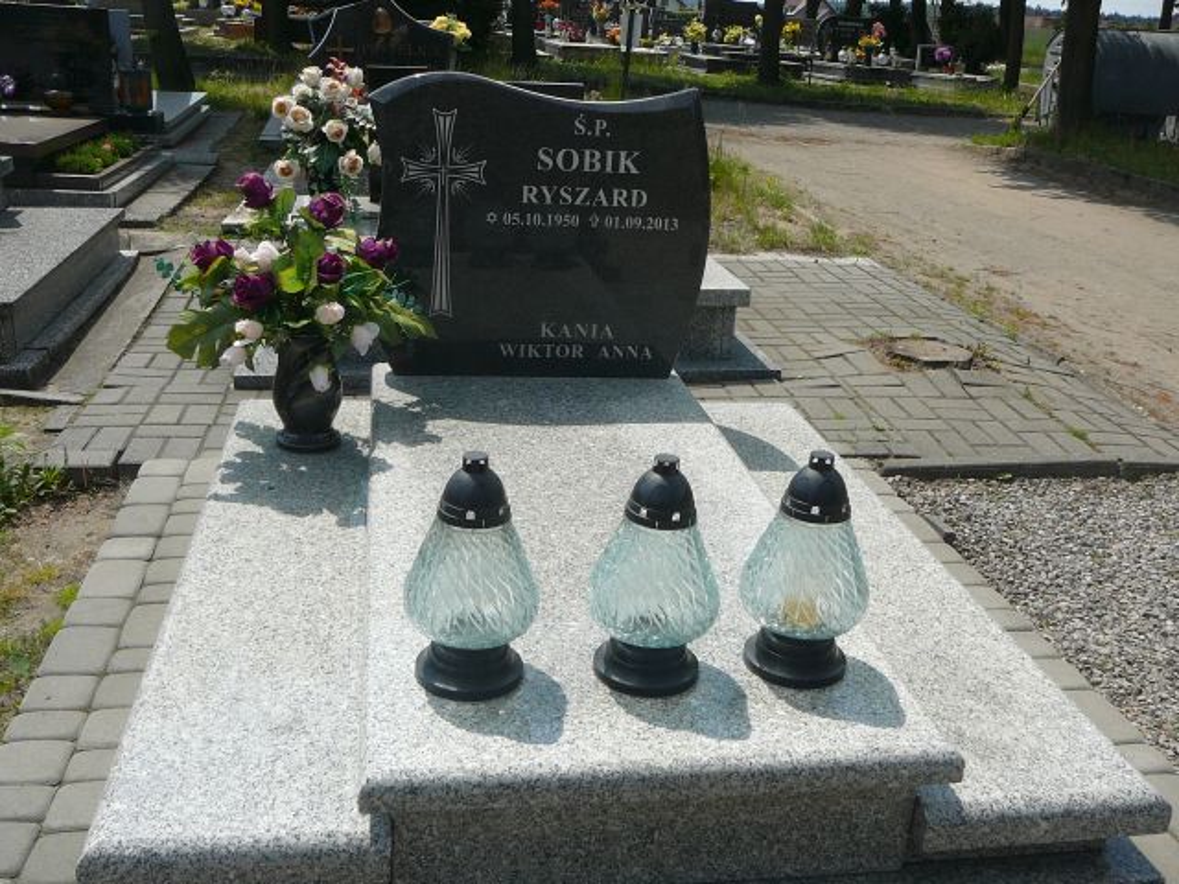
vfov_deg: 40.7
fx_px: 1192
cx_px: 590
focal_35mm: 35
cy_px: 442
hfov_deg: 52.6
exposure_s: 1/500
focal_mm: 5.2
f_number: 5
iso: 80
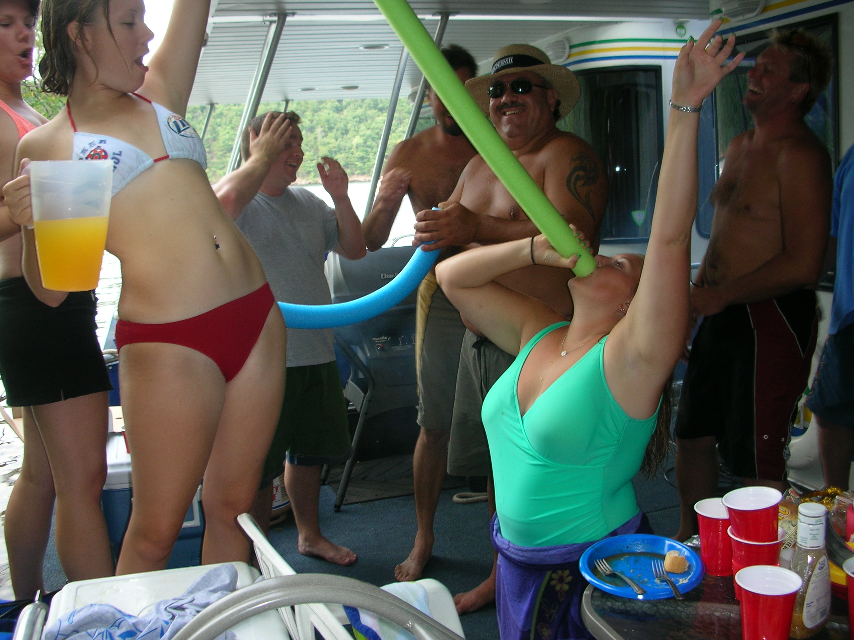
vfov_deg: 40.7
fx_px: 863
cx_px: 427
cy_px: 320
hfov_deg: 52.6
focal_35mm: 35
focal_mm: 5.8
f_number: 3
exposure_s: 1/30
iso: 50
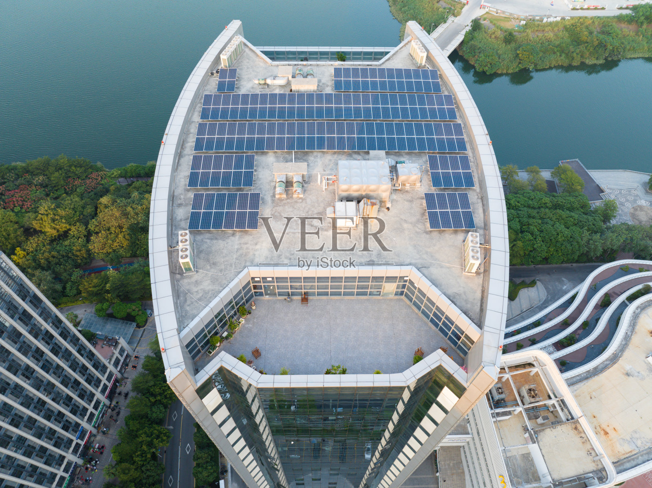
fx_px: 452
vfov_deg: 56.8
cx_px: 326
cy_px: 244
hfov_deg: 71.6
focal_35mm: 24
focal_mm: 12.29
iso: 100
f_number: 2.8
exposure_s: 1/100
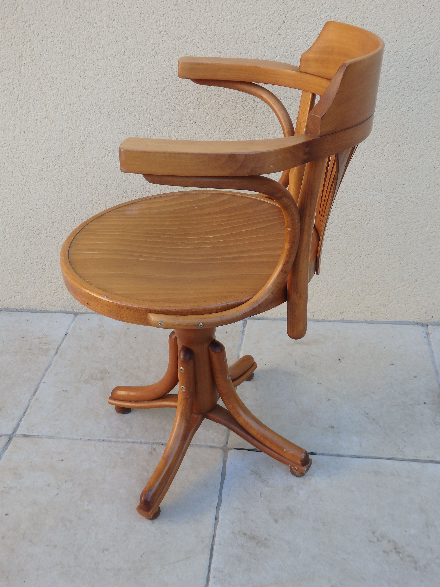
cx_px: 220
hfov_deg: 38.7
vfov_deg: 50.1
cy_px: 294
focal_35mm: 37
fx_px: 627
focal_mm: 6.6
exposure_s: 1/125
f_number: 3.6
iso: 125
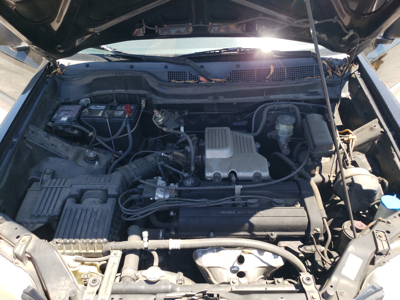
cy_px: 150
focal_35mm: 26
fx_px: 300
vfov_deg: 53.1
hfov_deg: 67.3
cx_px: 200
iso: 50
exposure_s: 1/500
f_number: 1.5
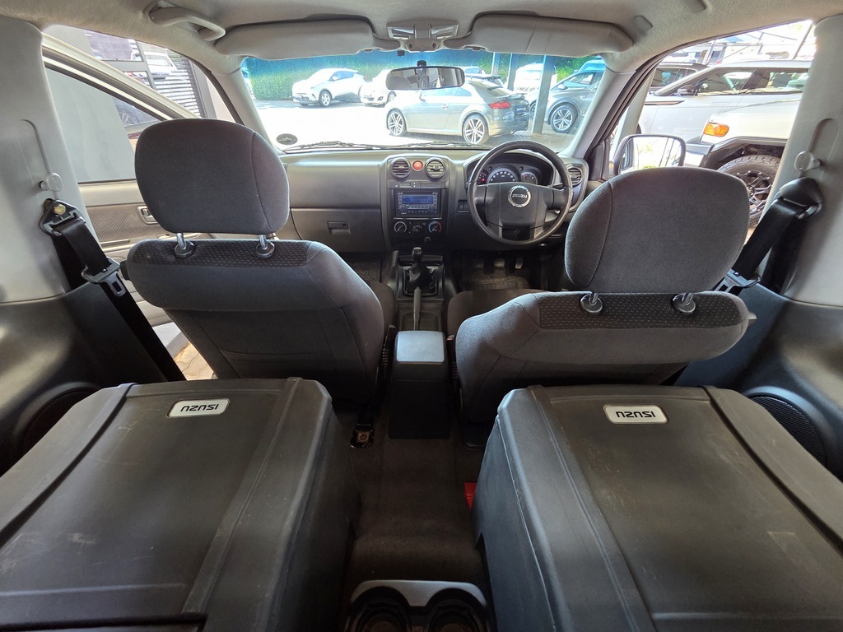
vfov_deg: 89.9
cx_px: 422
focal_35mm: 13
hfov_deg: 106.2
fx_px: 317
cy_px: 316
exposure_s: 1/50
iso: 400
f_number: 2.2
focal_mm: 2.2
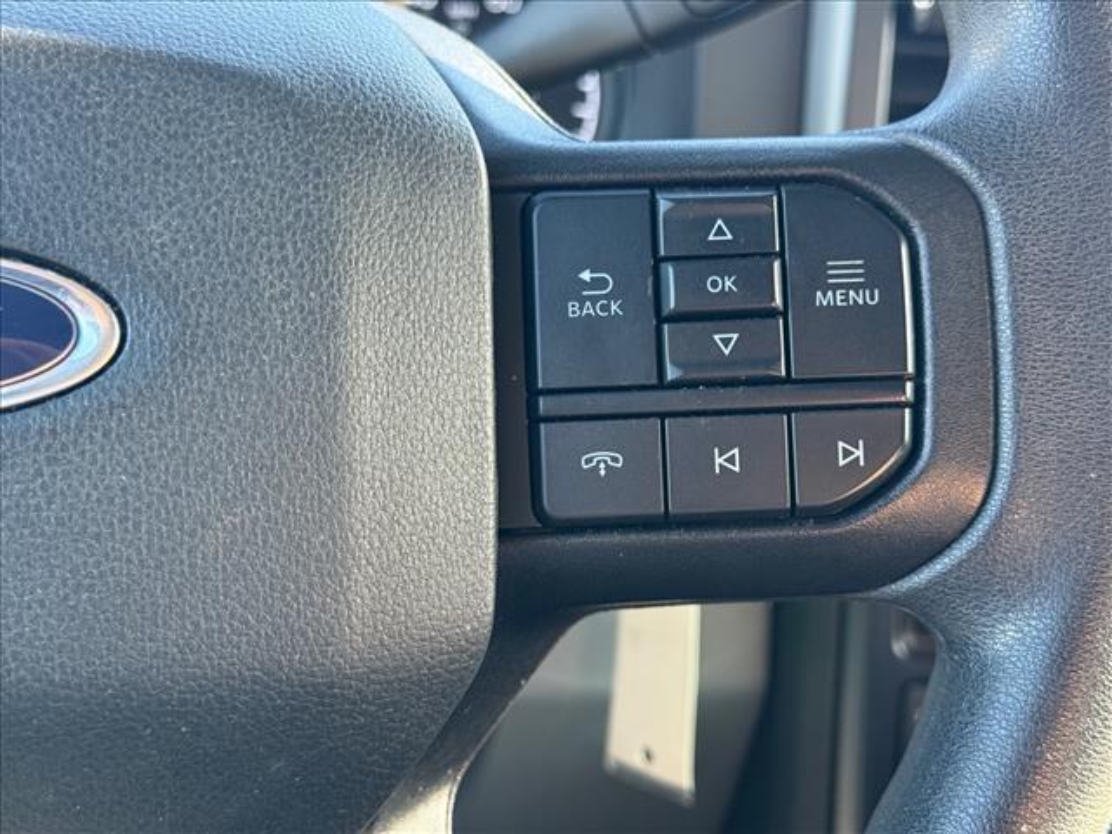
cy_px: 417
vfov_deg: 30.3
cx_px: 556
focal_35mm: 48
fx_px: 1542
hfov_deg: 39.7
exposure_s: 1/69
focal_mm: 6.76
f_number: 1.78
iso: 100
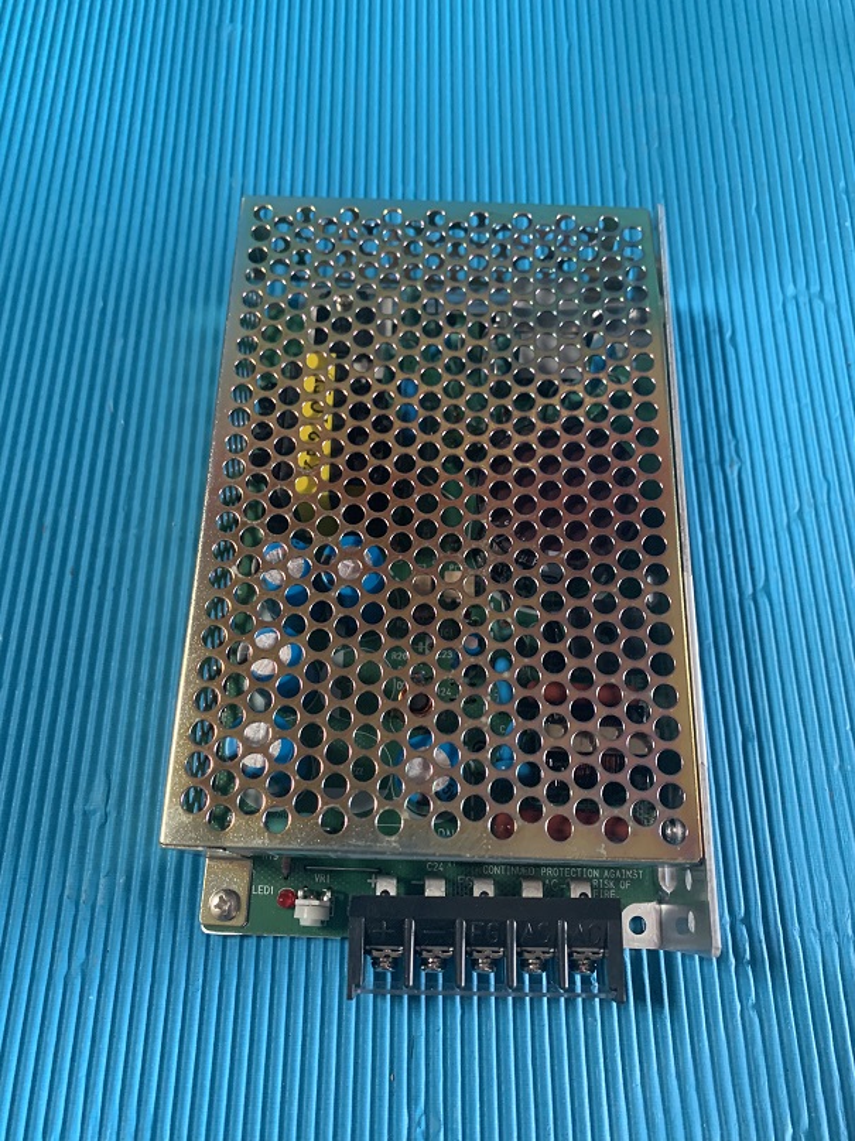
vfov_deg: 67.3
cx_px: 428
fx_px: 856
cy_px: 570
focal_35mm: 26
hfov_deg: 53.1
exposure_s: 1/47
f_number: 1.8
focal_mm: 4.25
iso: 400
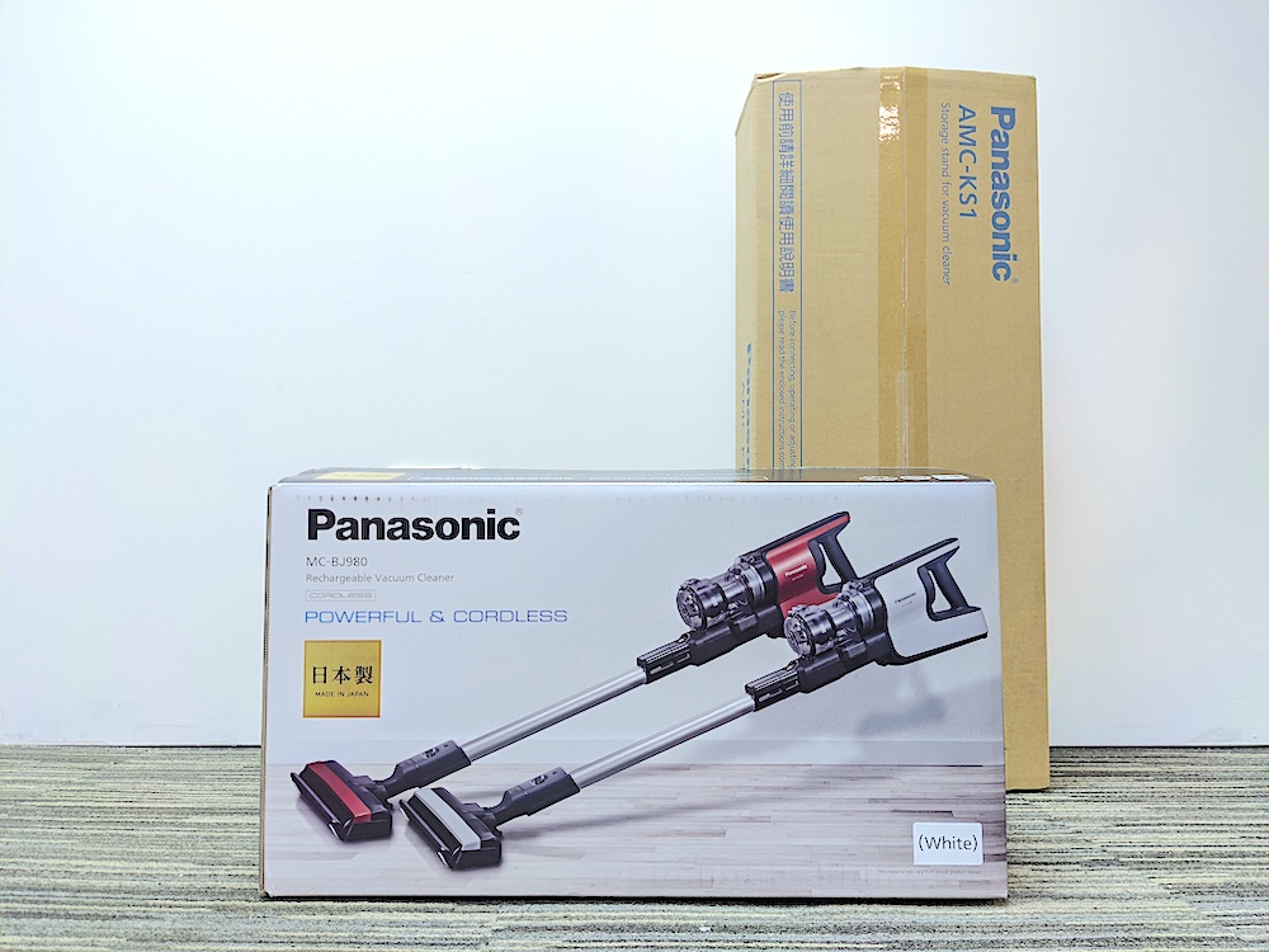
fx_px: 990
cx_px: 634
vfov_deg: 51.4
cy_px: 476
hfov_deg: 65.3
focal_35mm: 27
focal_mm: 4.38
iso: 185
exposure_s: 1/60
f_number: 1.73
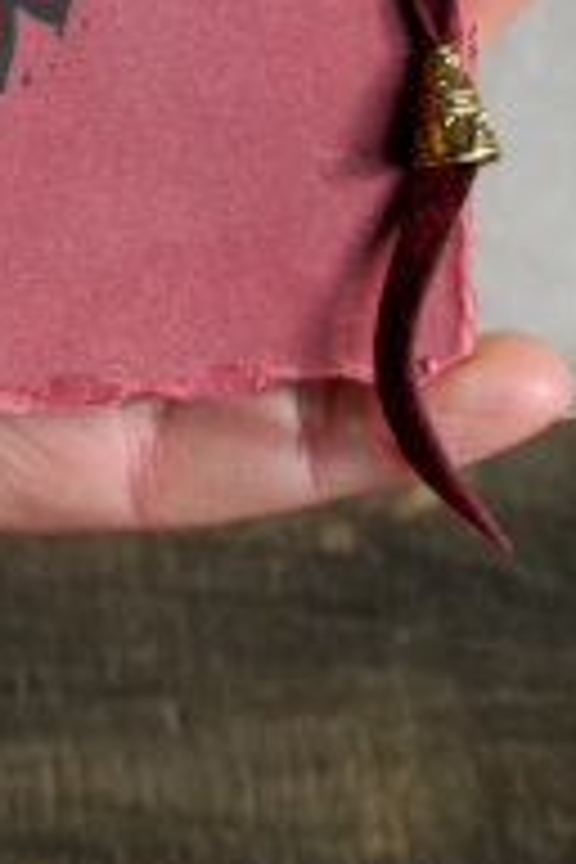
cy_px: -518
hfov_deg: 7.1
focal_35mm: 192
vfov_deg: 10.3
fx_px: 4603
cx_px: -191
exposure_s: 1/80
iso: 400
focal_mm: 35
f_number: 6.3
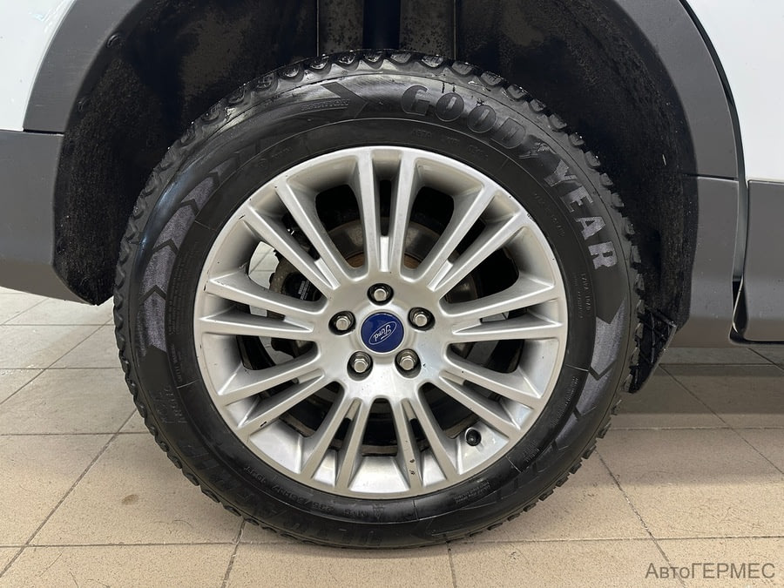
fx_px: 544
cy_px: 294
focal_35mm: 24
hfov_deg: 71.6
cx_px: 392
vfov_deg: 56.8
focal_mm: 6.86
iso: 200
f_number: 1.78
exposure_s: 1/50
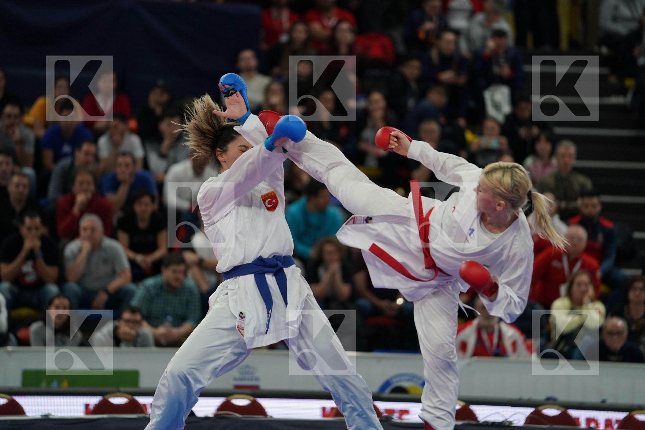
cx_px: 322
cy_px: 215
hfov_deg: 10.3
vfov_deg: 6.9
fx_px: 3583
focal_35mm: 200
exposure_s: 1/1000
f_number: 2.8
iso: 1600
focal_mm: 200
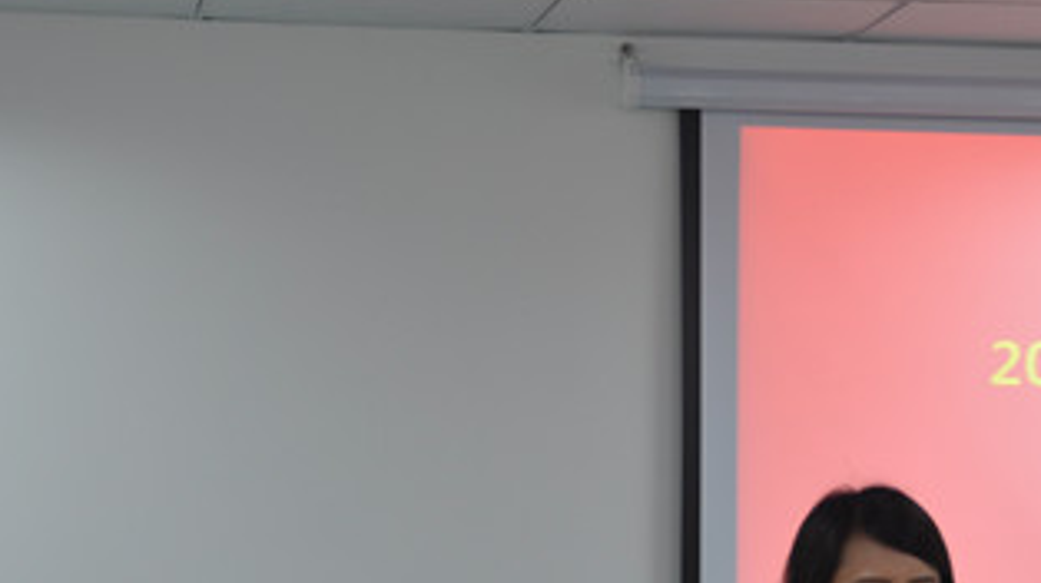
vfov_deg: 9.3
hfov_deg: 16.4
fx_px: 3585
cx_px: 882
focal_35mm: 130
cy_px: 346
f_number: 5.6
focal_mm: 40
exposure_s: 1/30
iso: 320
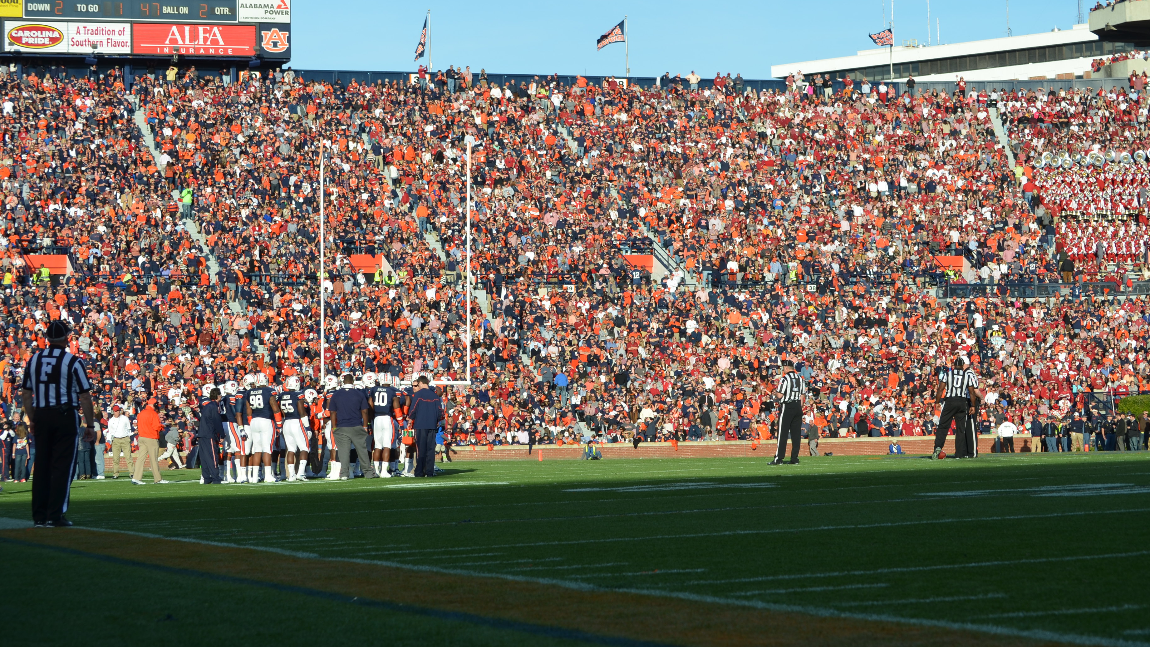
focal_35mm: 87
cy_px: 338
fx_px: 2638
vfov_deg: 14.0
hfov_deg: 24.6
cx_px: 575
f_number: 8
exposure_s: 1/250
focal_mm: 55
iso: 125
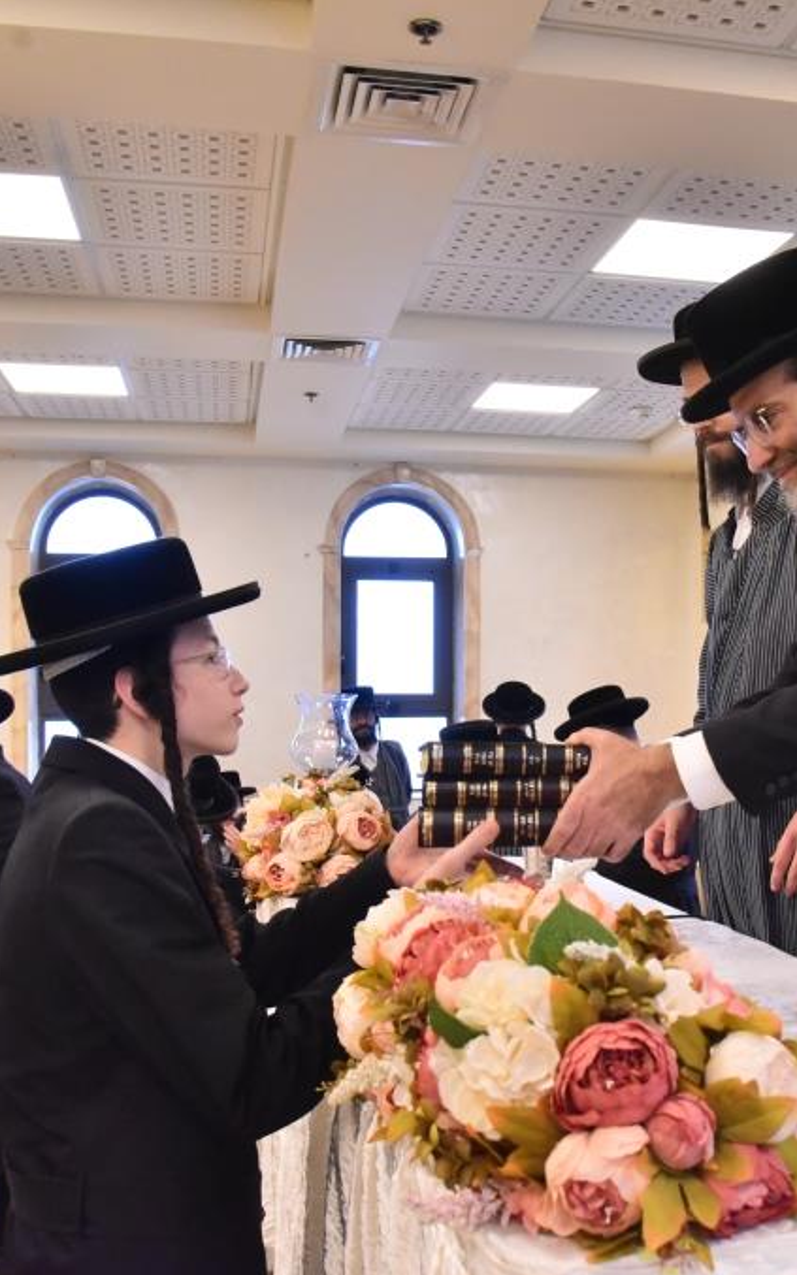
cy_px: 639
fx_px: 1286
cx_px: 528
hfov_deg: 34.1
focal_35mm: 37
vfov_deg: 52.8
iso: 4000
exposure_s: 1/250
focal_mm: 24
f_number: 6.3
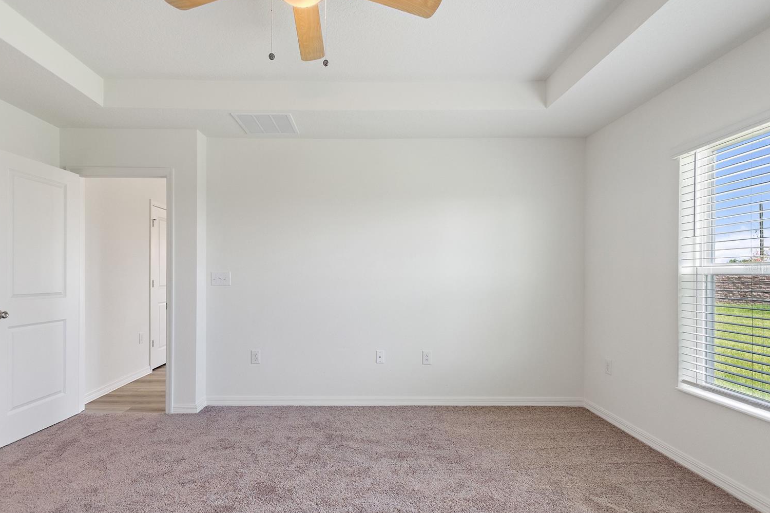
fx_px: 342
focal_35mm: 16
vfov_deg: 73.7
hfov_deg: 96.7
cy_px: 268
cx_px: 379
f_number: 4.5
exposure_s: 1/15
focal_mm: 10
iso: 400
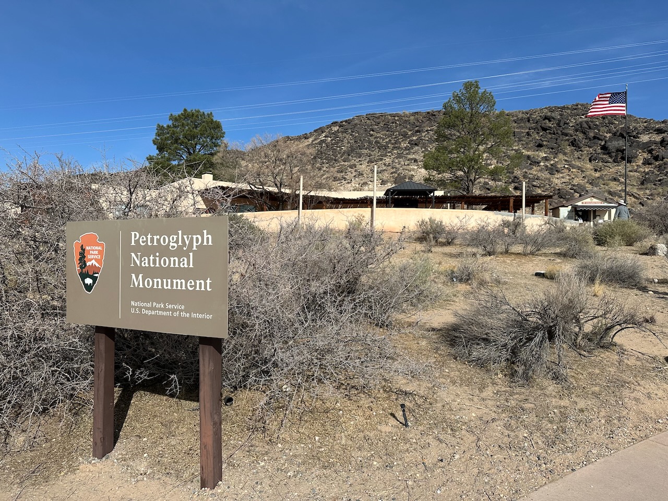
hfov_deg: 71.6
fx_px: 463
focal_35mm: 24
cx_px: 334
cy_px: 250
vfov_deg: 56.8
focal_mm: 6.86
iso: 80
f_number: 1.78
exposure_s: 1/6211
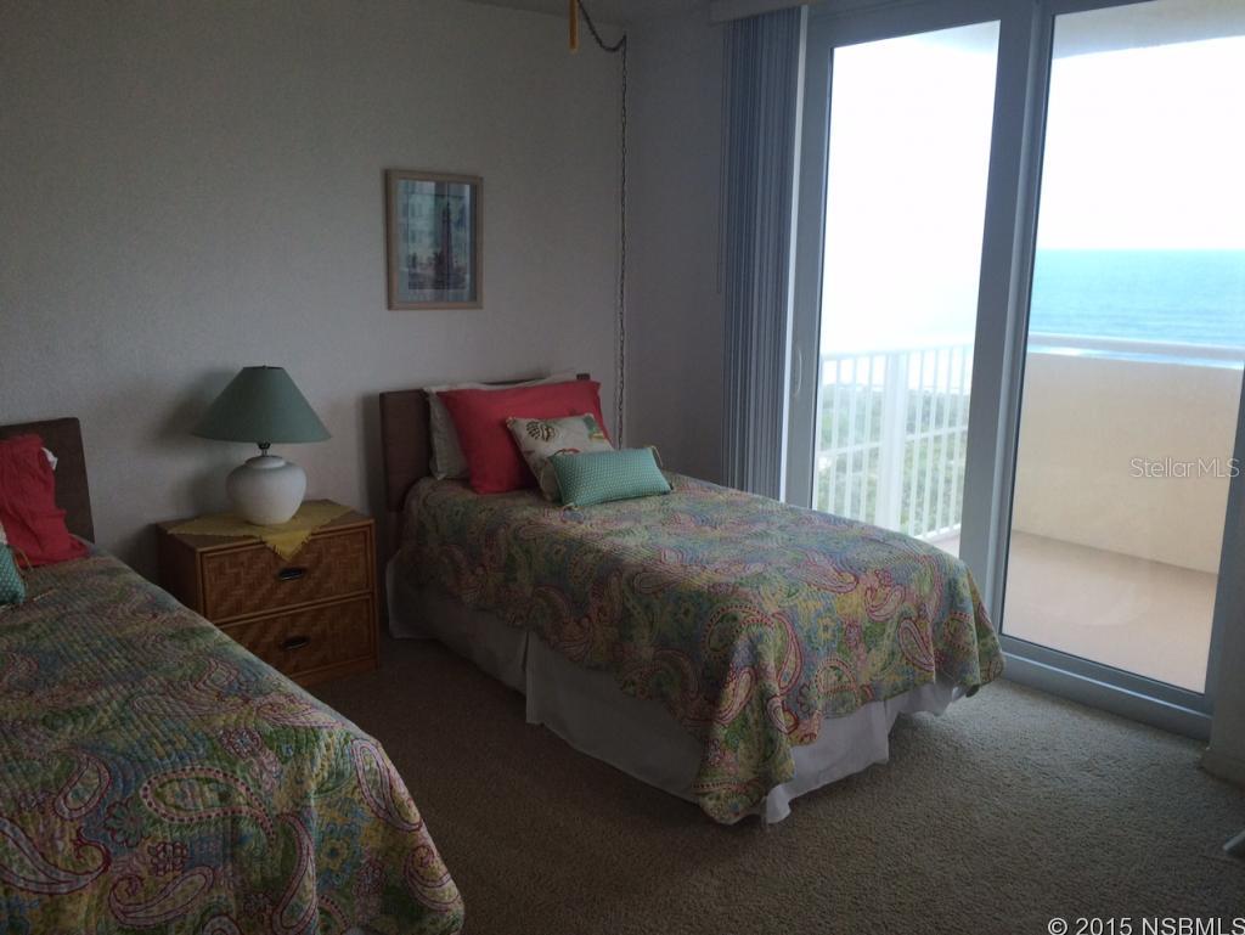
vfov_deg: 48.3
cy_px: 468
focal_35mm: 29
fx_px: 1044
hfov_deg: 61.6
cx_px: 622
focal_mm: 4.15
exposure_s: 1/120
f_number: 2.2
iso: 64
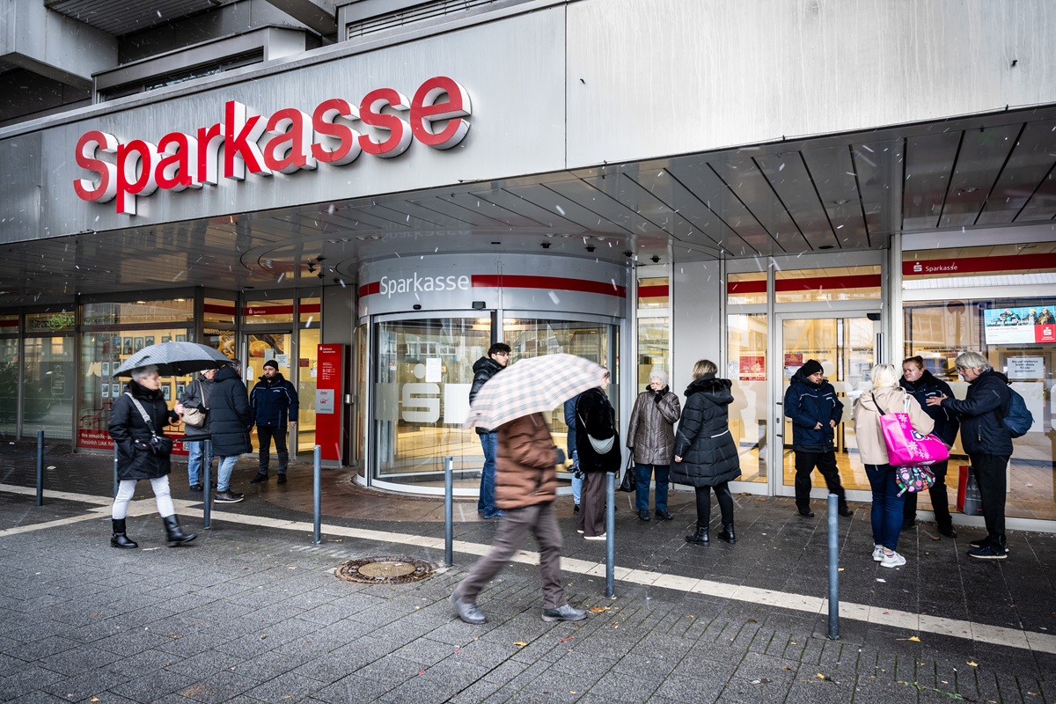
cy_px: 352
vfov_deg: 53.1
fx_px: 704
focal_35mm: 24
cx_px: 528
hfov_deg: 73.7
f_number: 4.5
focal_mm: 24
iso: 640
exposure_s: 1/30
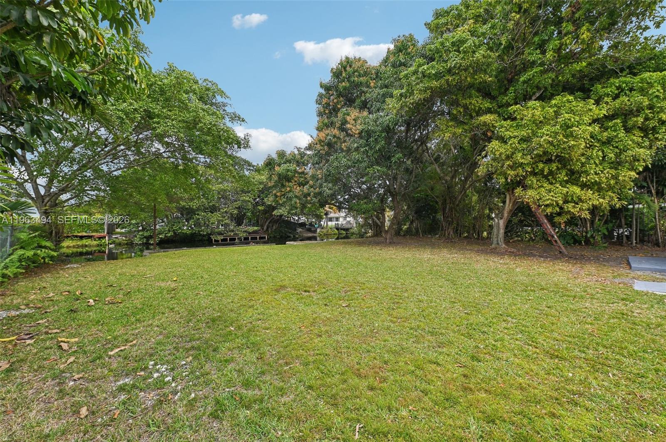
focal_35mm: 14
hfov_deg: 104.3
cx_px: 333
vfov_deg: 81.1
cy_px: 221
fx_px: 259
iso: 100
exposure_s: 1/40
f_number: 8
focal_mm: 14
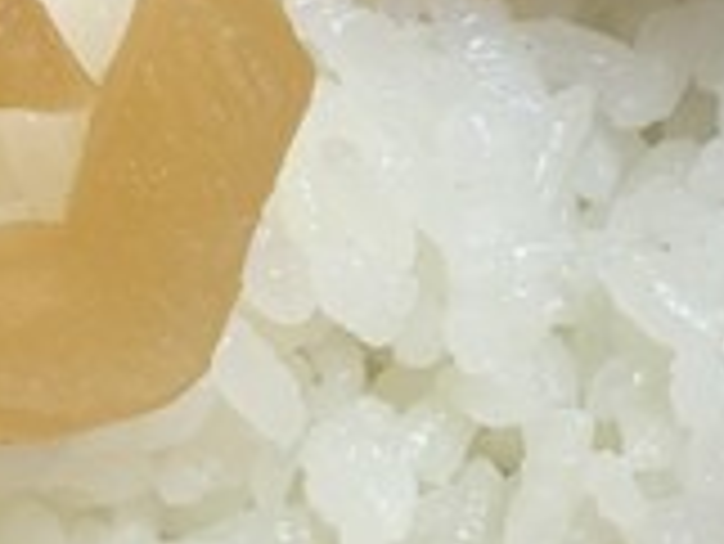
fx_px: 3035
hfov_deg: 13.4
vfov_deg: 10.0
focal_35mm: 145
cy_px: -160
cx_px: 715
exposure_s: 1/50
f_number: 1.8
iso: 50
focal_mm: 4.25
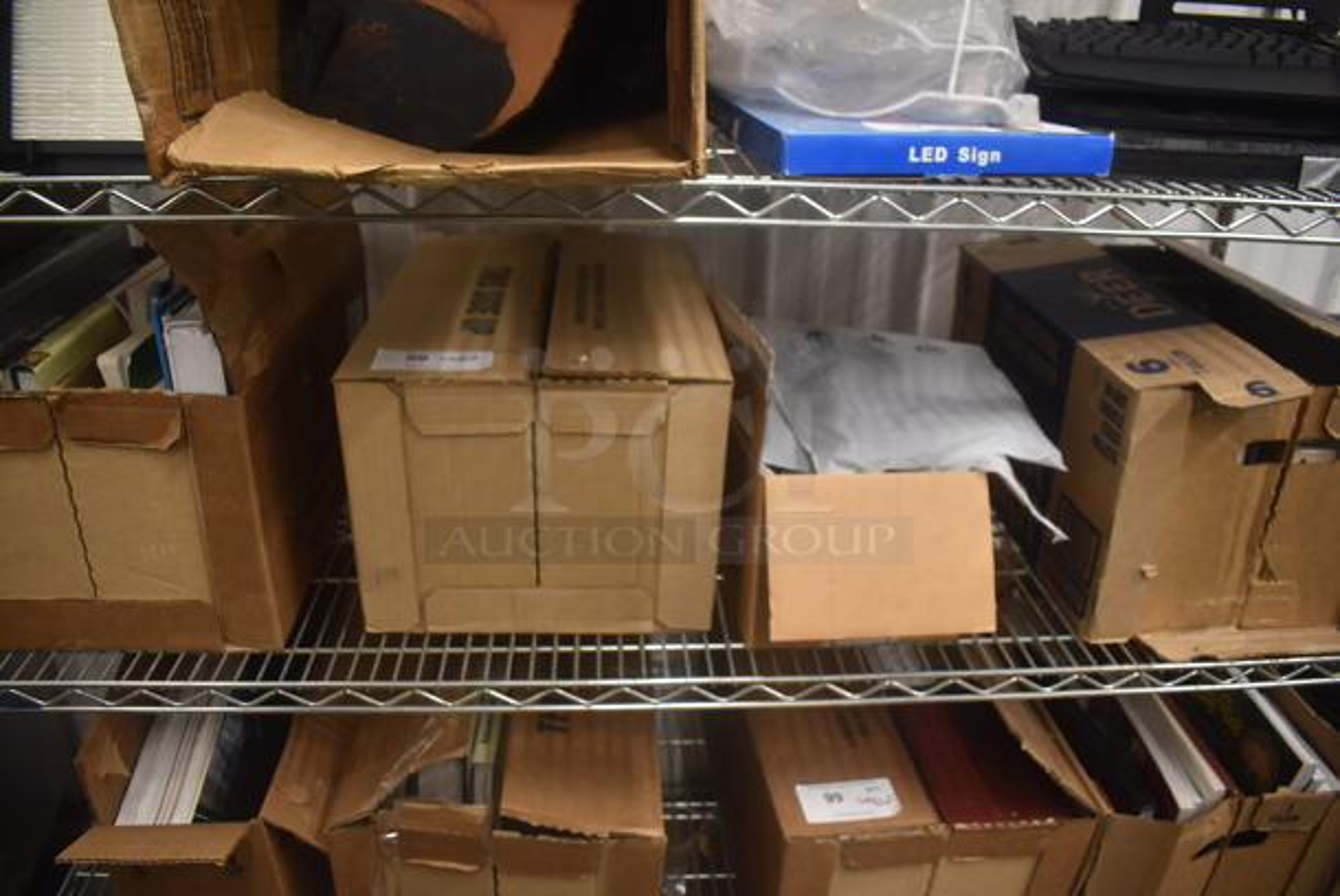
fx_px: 1006
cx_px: 670
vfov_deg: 48.0
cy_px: 448
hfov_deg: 67.3
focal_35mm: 27
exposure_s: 1/30
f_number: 3.5
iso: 500
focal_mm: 18
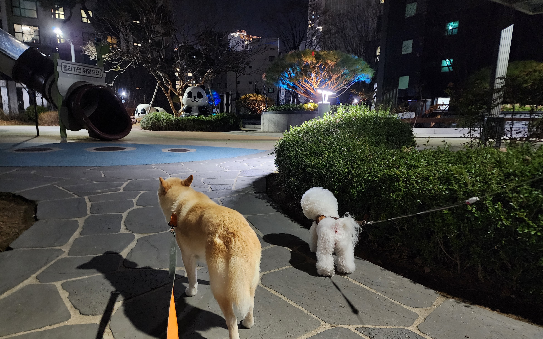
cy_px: 199
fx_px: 370
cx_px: 265
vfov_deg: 49.1
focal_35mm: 25
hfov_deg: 72.5
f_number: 1.8
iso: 800
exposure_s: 1/24
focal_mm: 6.4
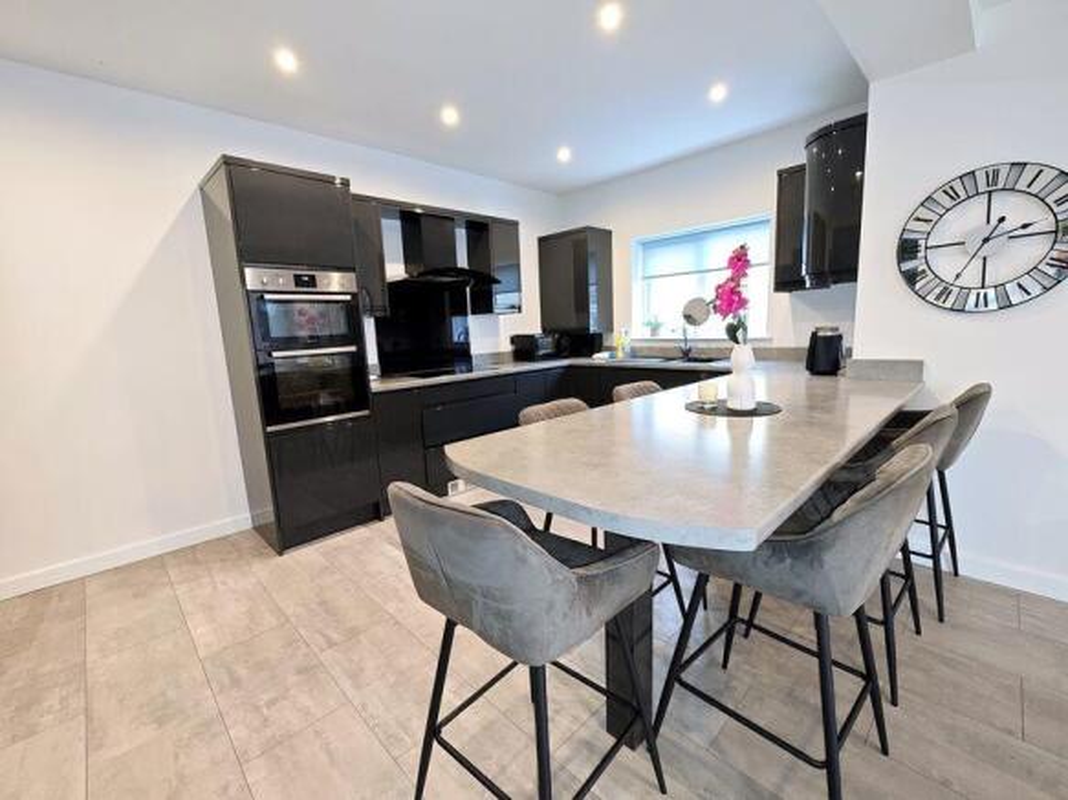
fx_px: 432
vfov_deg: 85.7
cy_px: 400
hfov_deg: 102.1
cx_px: 534
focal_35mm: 14
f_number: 1.8
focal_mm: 2.03
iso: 160
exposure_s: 1/33.3
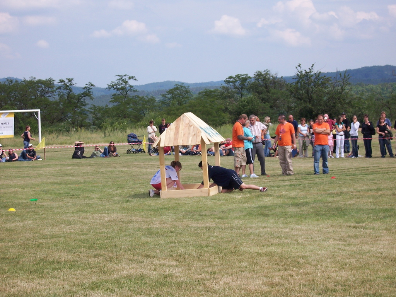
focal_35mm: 108
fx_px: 1235
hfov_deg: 18.2
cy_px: 148
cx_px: 198
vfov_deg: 13.7
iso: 80
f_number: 5.6
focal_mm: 18
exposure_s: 1/500
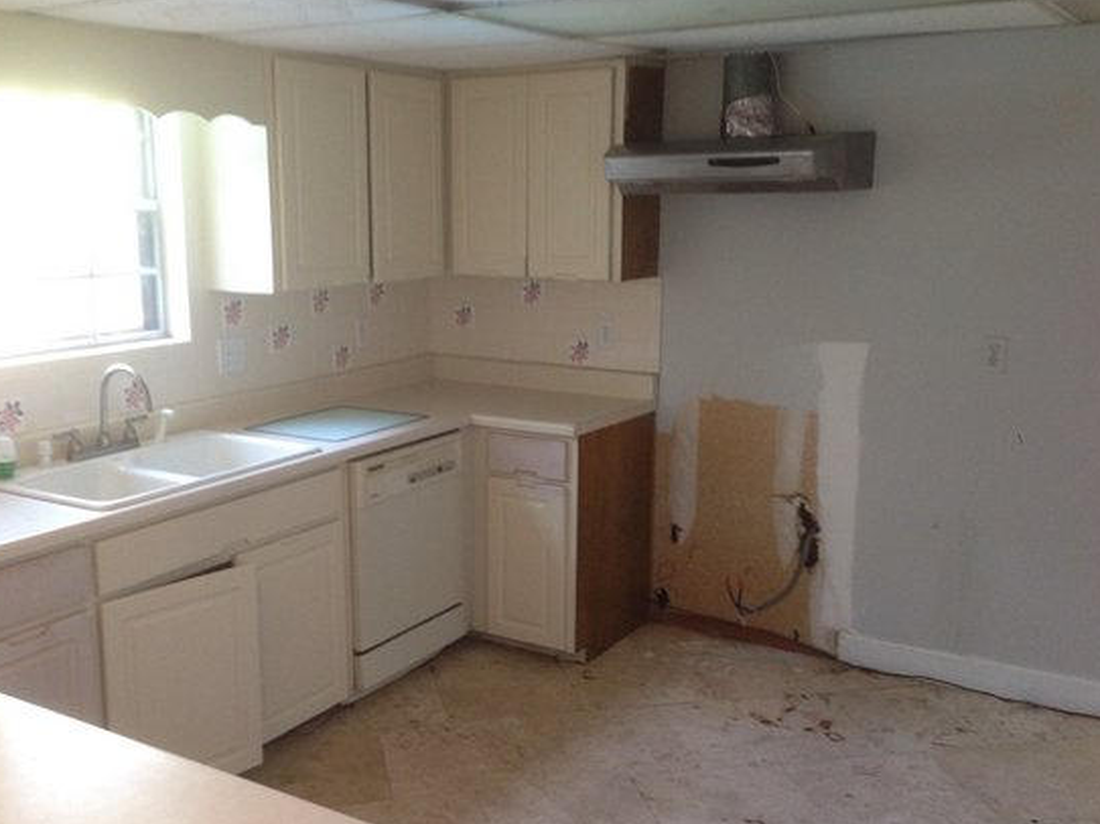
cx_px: 475
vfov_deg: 36.8
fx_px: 1239
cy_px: 442
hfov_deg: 47.8
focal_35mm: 39
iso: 160
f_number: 2.4
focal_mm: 4.12
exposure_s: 1/20
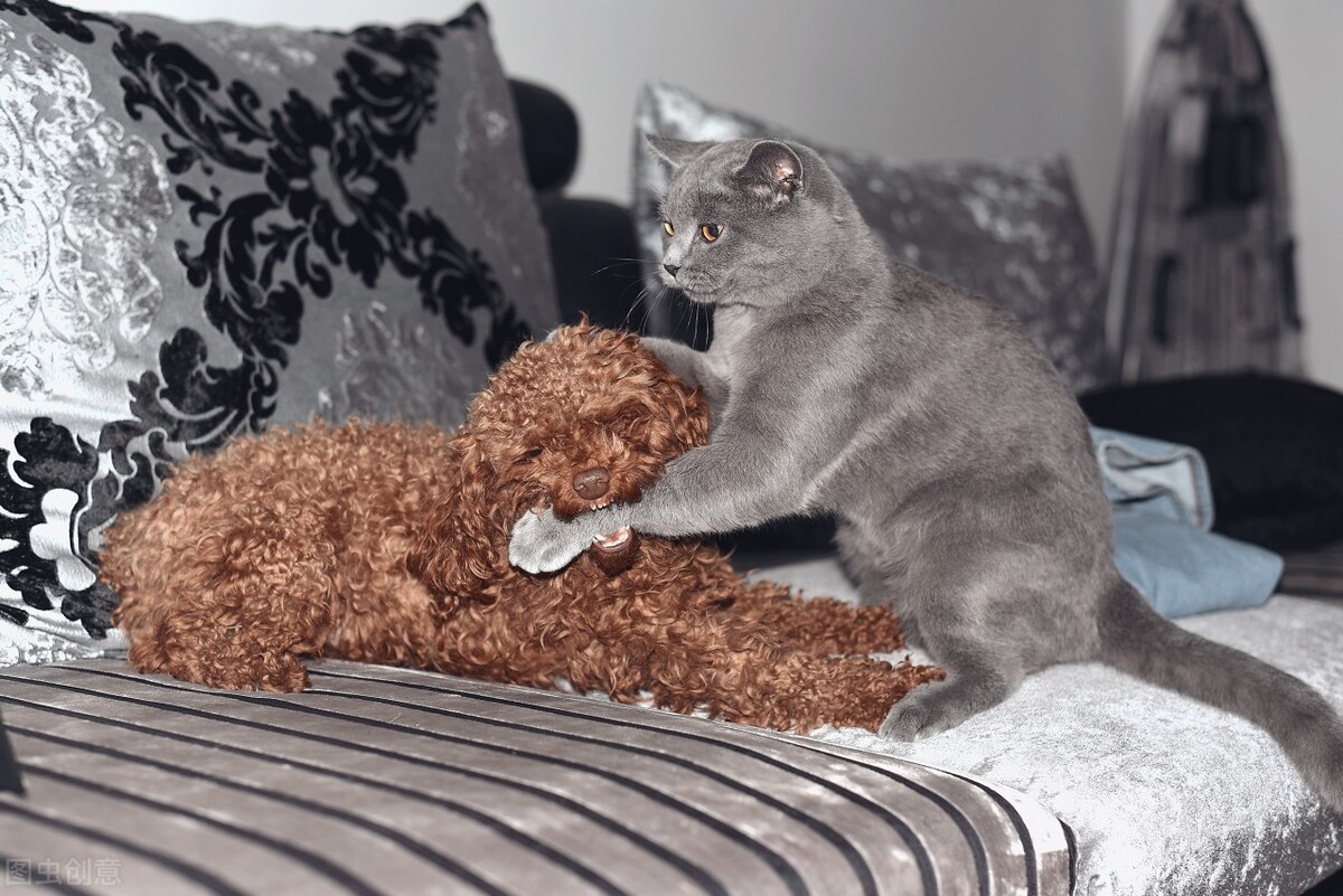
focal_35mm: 50
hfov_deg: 39.6
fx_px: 1866
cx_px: 672
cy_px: 448
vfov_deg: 27.0
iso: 200
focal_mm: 50
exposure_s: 1/60
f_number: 3.5
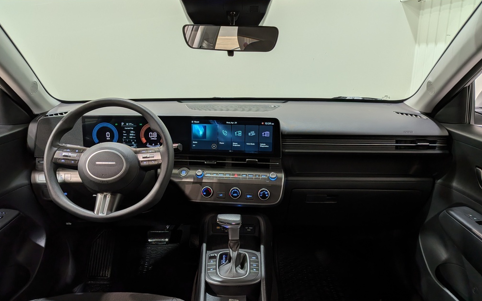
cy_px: 157
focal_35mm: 26
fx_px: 341
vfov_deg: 47.6
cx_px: 238
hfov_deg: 70.4
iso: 31
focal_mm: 4.53
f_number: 1.7
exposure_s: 1/120
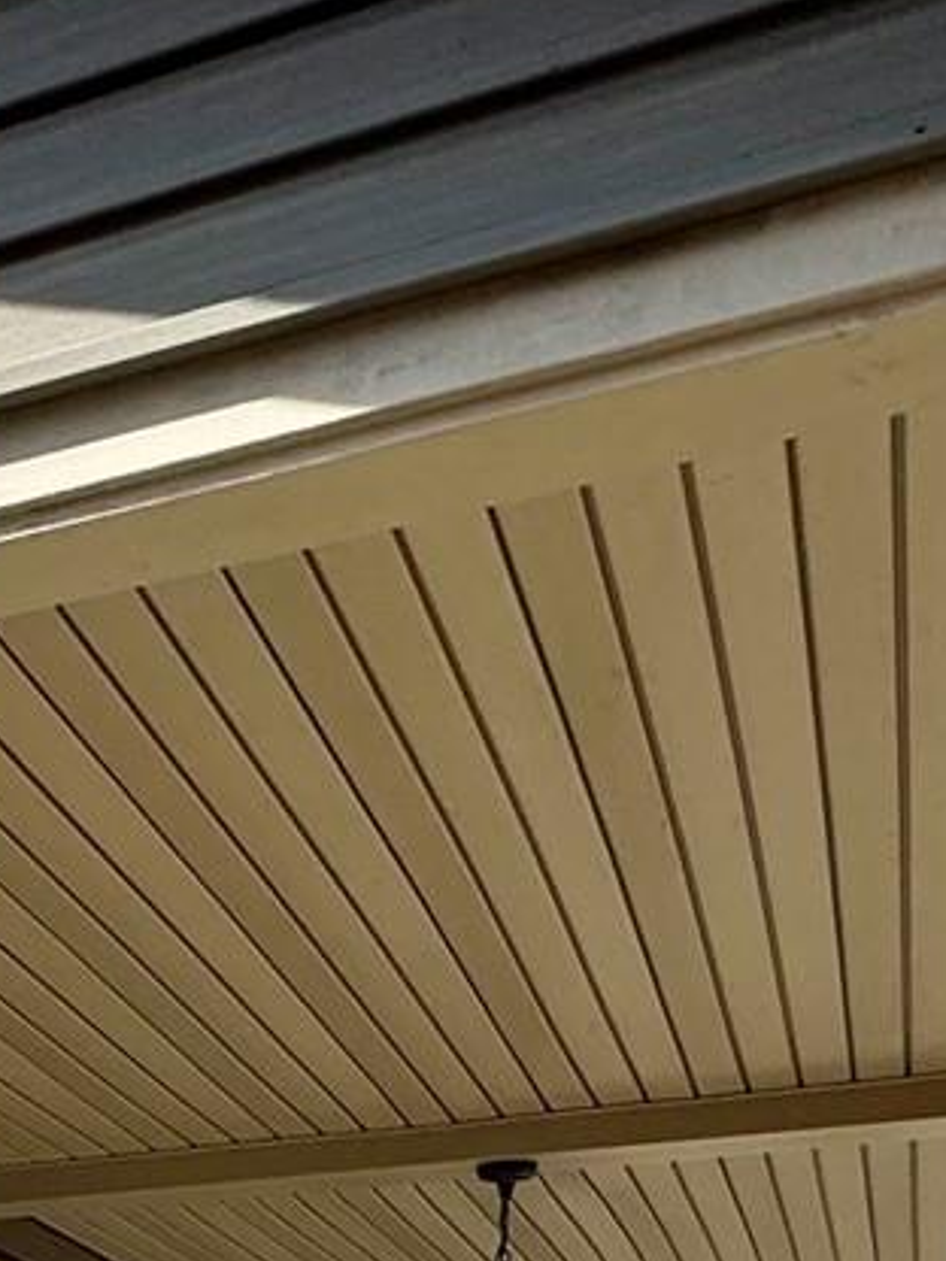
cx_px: -722
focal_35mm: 69
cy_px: 1758
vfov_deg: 23.8
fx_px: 2514
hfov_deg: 17.5
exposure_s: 1/1020
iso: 50
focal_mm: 2.22
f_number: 2.2
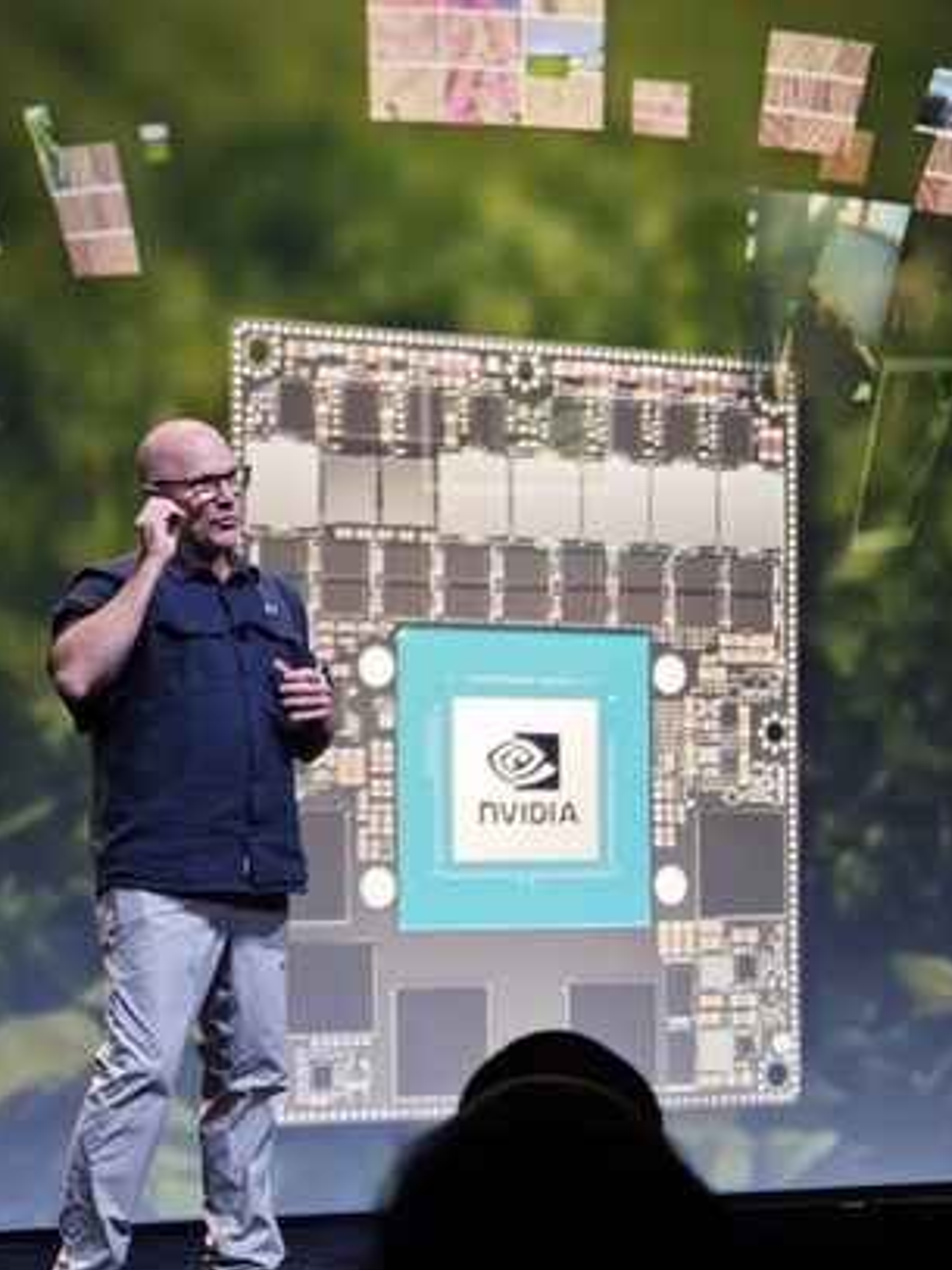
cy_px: 637
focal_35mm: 161
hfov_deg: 9.2
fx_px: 5907
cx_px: 437
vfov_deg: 12.3
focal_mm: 19.4
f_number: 2.5
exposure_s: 1/120
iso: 320
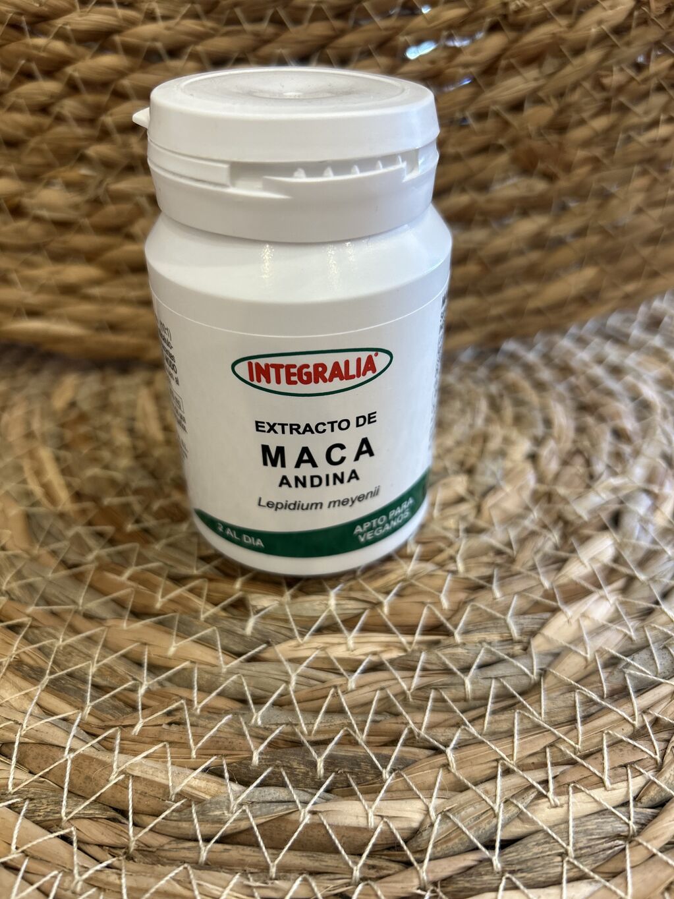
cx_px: 337
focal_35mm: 26
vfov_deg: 67.3
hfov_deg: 53.1
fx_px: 675
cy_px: 450
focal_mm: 5.7
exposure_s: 1/100
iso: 125
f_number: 1.5
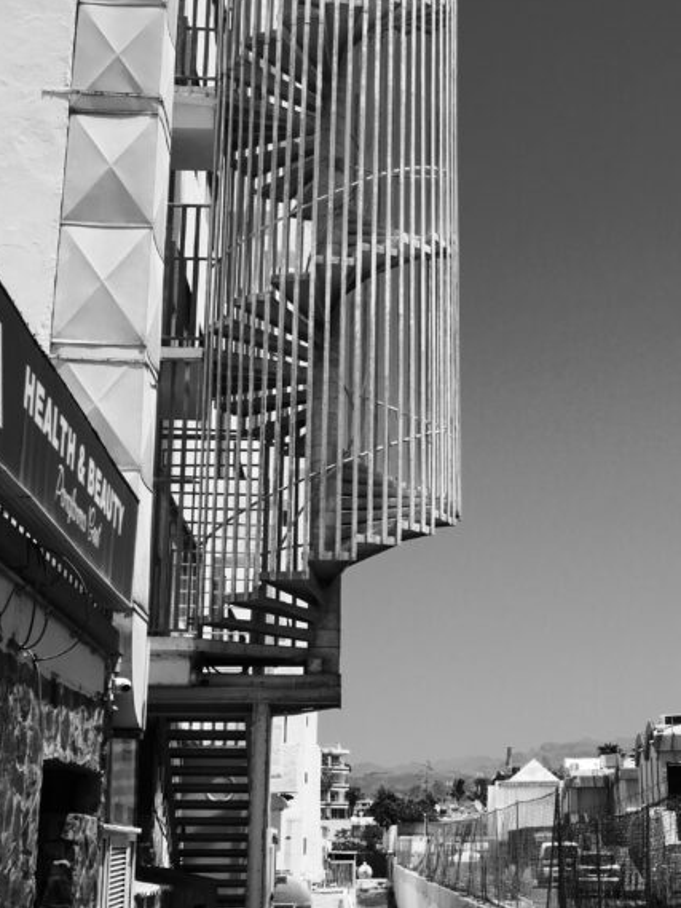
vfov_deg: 35.5
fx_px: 1416
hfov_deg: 26.7
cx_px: 516
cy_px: 474
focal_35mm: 54
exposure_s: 1/800
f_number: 8
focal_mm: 15
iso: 250
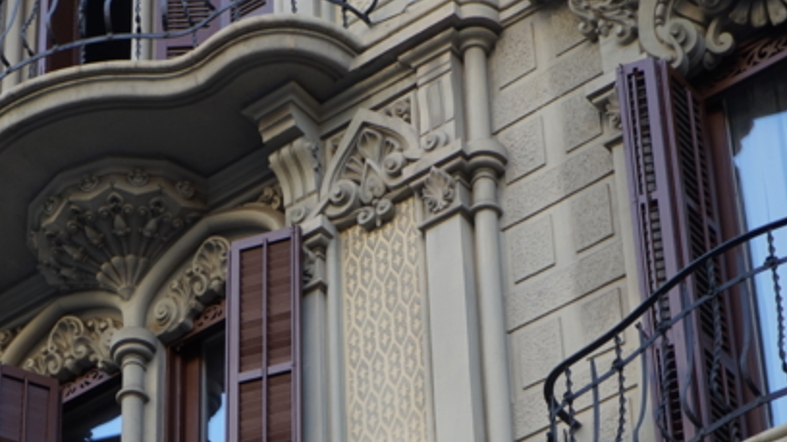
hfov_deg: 14.9
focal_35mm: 144
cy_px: 446
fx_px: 3003
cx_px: 181
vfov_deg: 8.4
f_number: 4
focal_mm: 70
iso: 200
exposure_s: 1/160
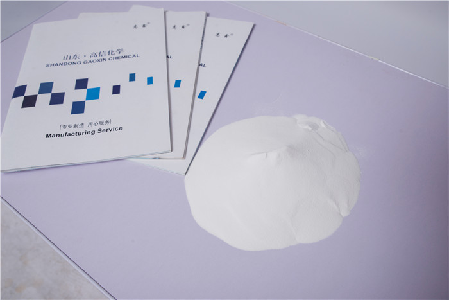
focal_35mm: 34
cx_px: 224
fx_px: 424
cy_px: 150
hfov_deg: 55.8
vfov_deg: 38.9
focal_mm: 34
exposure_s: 1/200
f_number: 10
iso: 50
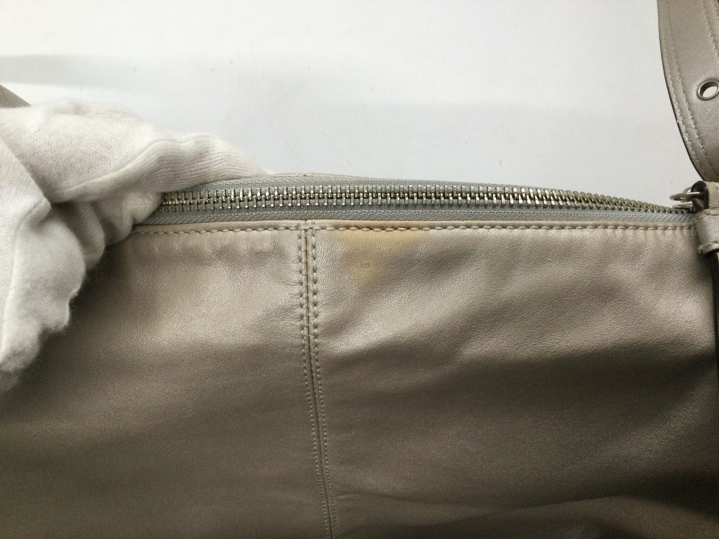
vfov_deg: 45.4
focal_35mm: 31
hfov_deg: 58.4
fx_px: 644
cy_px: 270
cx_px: 360
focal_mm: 3.3
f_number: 2.4
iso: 40
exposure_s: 1/30
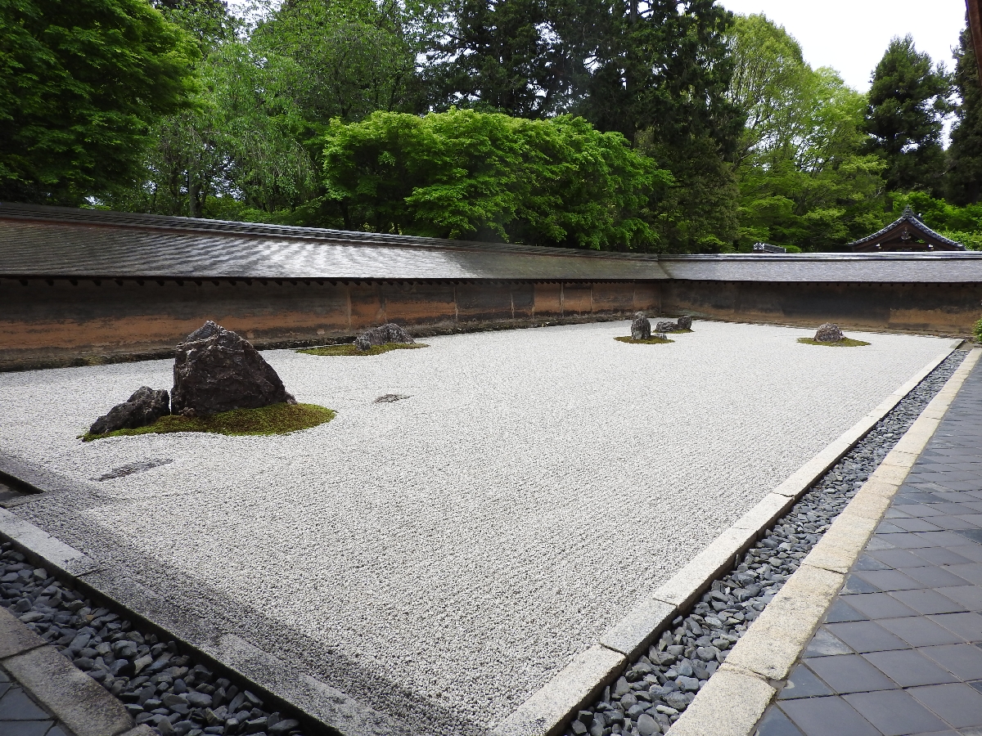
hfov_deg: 71.6
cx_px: 491
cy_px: 368
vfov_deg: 56.8
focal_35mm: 24
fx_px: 681
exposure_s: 1/800
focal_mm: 4.3
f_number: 3.3
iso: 100
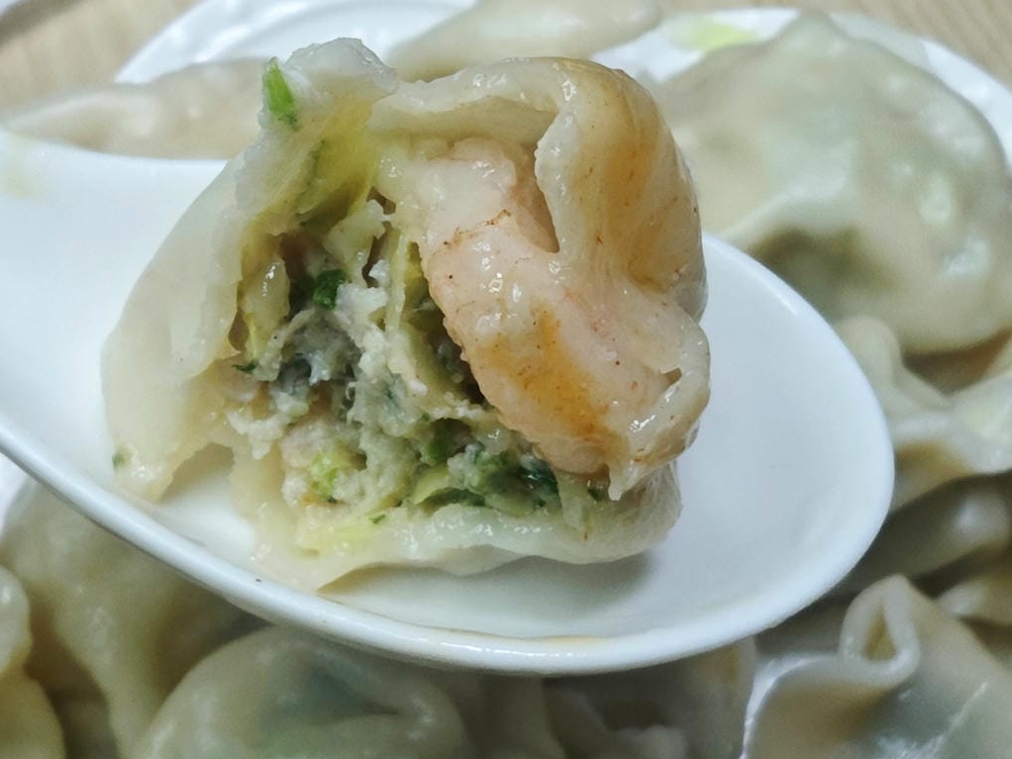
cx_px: 453
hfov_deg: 35.5
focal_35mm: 54
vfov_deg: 27.0
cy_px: 384
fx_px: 1579
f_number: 1.8
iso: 125
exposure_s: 1/120
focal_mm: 2.03
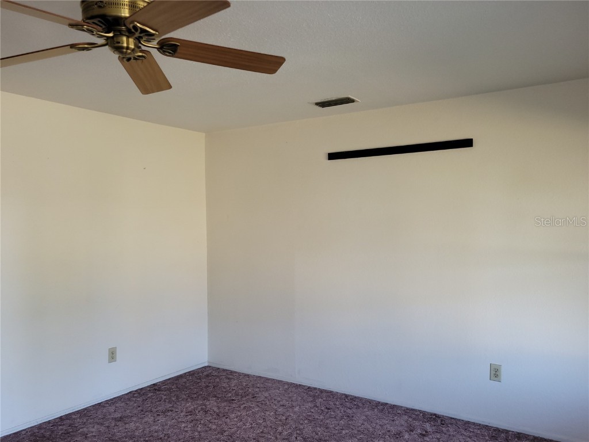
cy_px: 221
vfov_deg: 53.1
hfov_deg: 67.3
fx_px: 442
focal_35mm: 26
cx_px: 294
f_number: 1.8
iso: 80
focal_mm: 5.4
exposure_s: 1/60
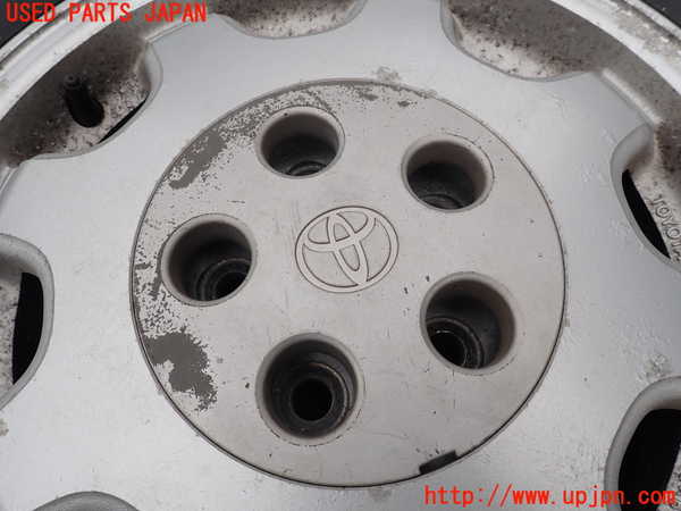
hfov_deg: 69.4
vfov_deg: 54.9
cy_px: 256
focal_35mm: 25
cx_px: 340
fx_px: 492
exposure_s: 1/250
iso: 100
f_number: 2.8
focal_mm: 4.5
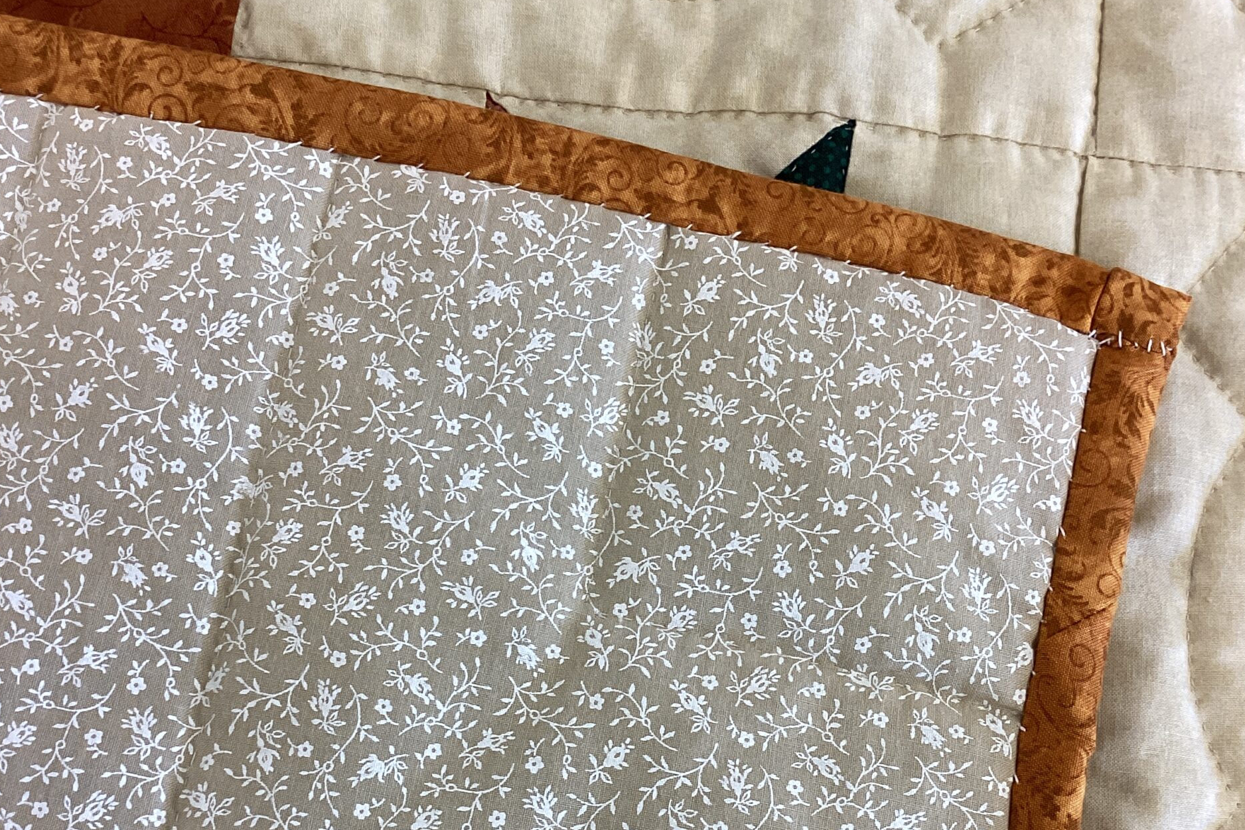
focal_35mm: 44
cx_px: 628
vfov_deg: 29.8
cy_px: 661
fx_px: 1522
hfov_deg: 44.5
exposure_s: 1/60
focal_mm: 3.3
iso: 80
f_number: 2.4
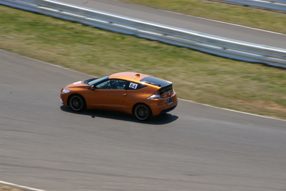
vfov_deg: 7.6
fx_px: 1429
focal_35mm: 180
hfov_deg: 11.4
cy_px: 96
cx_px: 143
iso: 200
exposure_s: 1/125
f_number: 16
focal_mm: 120
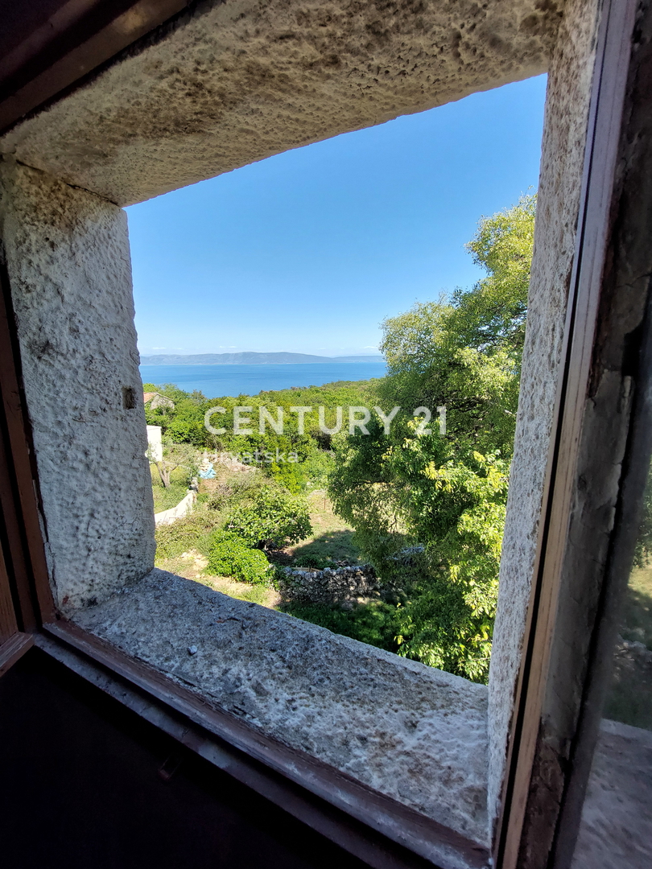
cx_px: 326
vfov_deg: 106.2
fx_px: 326
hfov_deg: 89.9
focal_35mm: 13
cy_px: 434
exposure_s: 1/626
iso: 50
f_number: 2.2
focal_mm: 1.74
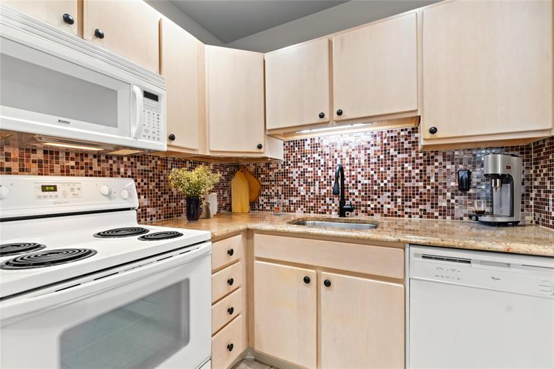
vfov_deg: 77.3
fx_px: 231
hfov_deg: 100.4
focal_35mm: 15
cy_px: 184
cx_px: 277
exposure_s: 2.5
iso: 100
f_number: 11
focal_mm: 10
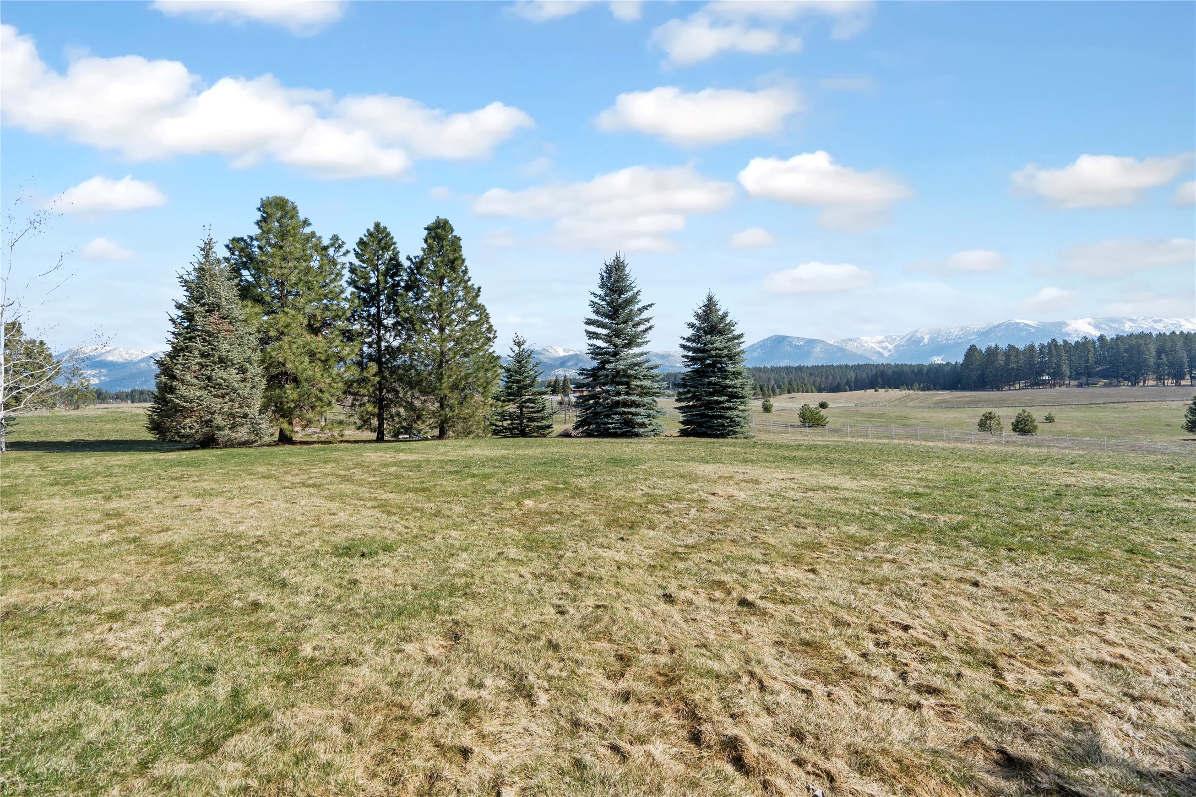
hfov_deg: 96.7
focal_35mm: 16
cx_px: 598
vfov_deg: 73.7
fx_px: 531
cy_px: 398
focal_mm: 16
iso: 320
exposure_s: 1/4000
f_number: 7.1
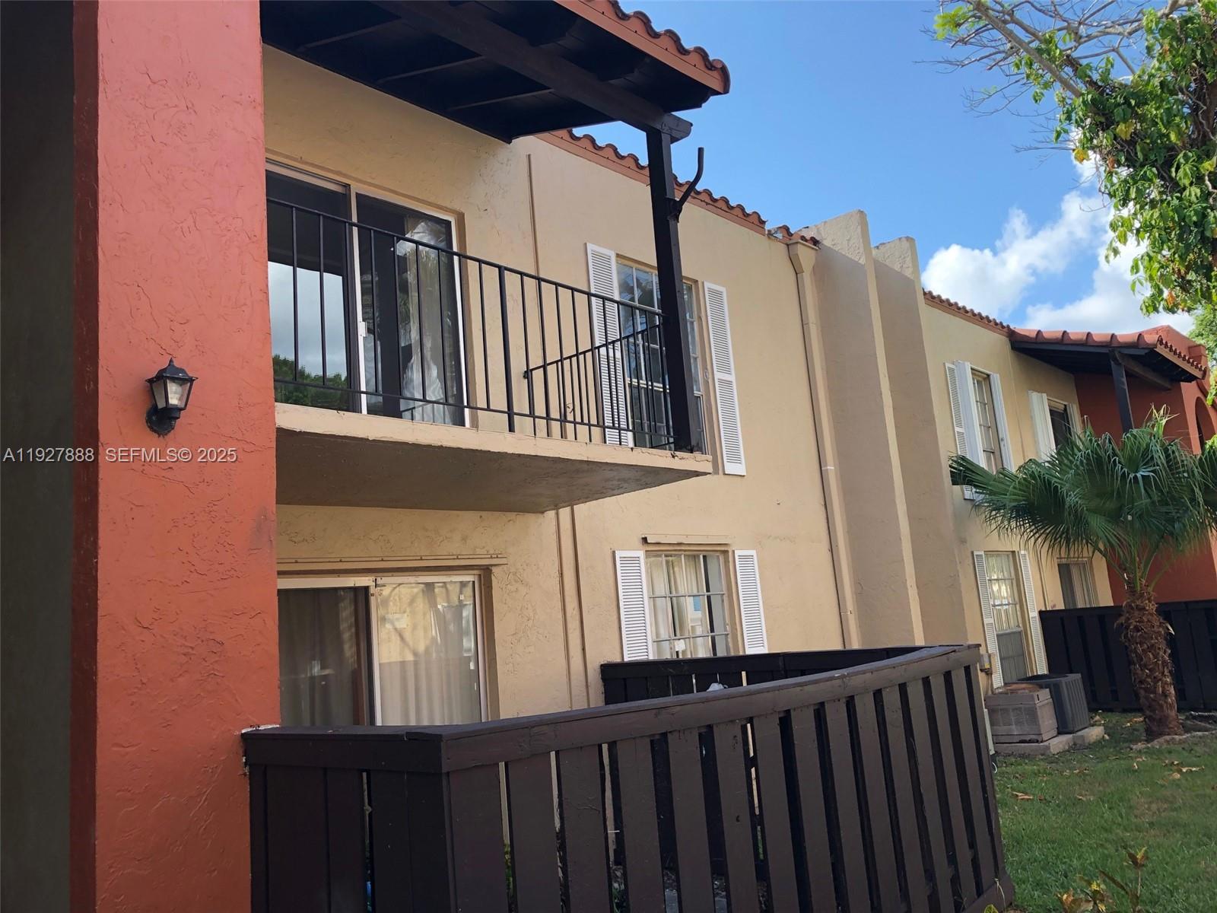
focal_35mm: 28
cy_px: 456
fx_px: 984
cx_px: 608
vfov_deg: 49.7
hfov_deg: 63.4
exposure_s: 1/405
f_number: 1.8
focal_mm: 3.99
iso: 20
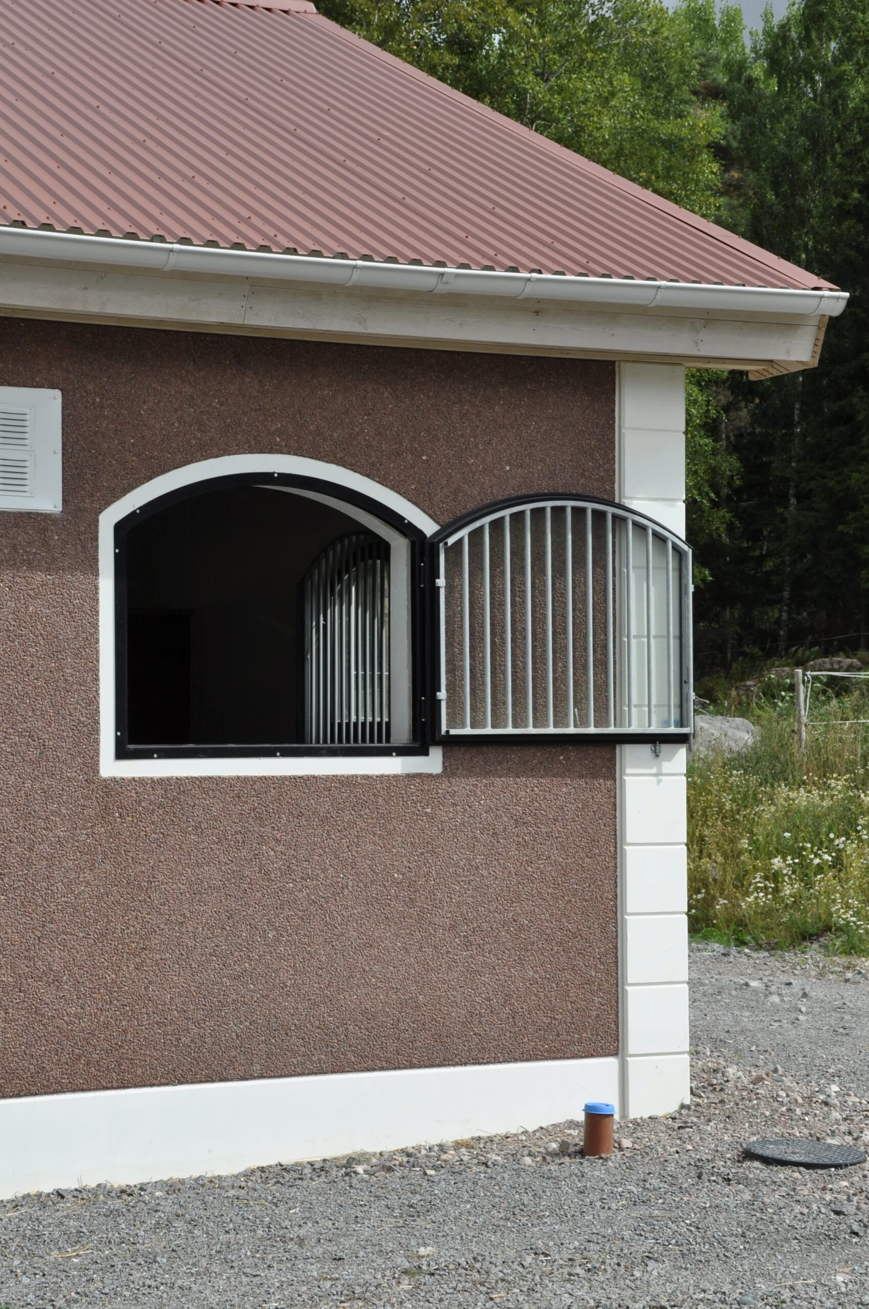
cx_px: 434
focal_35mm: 75
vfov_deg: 27.0
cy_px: 654
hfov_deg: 18.1
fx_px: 2723
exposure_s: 1/320
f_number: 9
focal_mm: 50
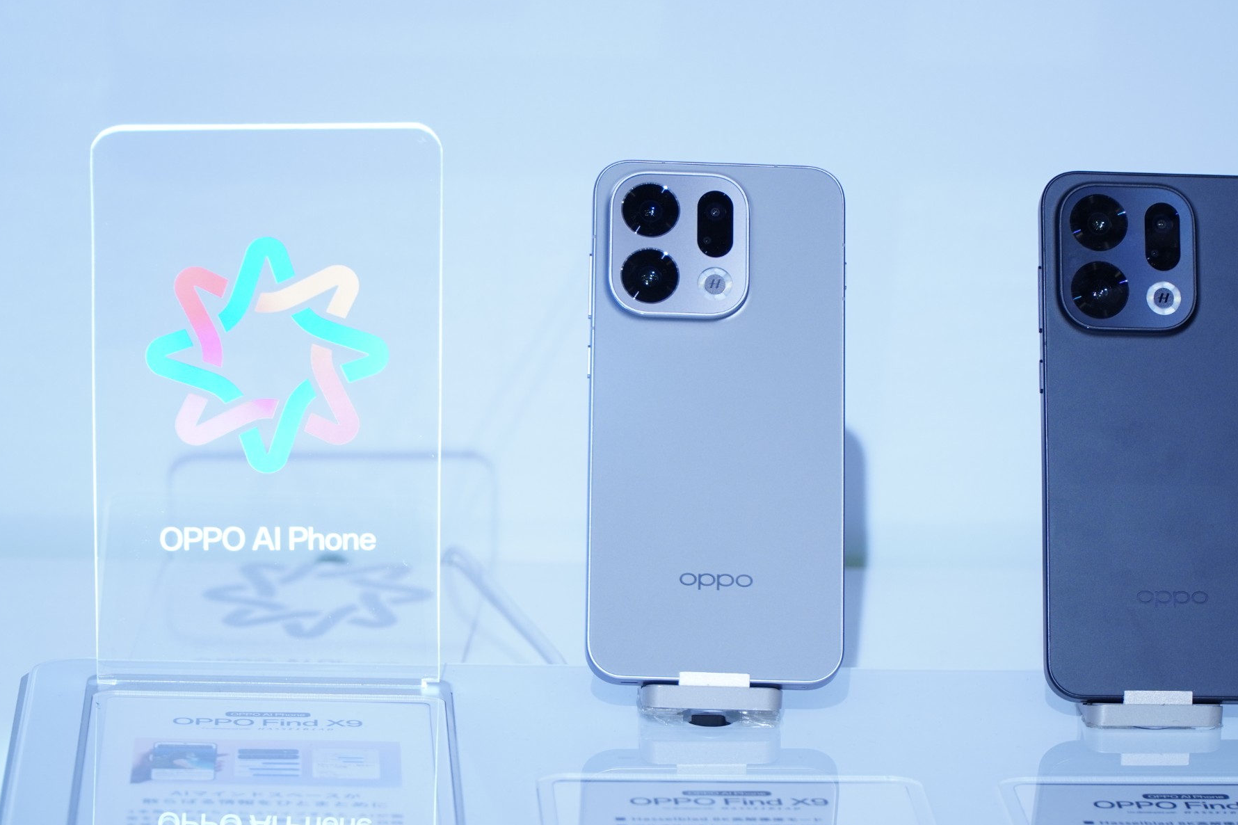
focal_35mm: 142
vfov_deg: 9.7
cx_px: 730
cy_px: 485
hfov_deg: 14.4
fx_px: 4882
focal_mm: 78
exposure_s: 1/125
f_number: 4
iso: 400
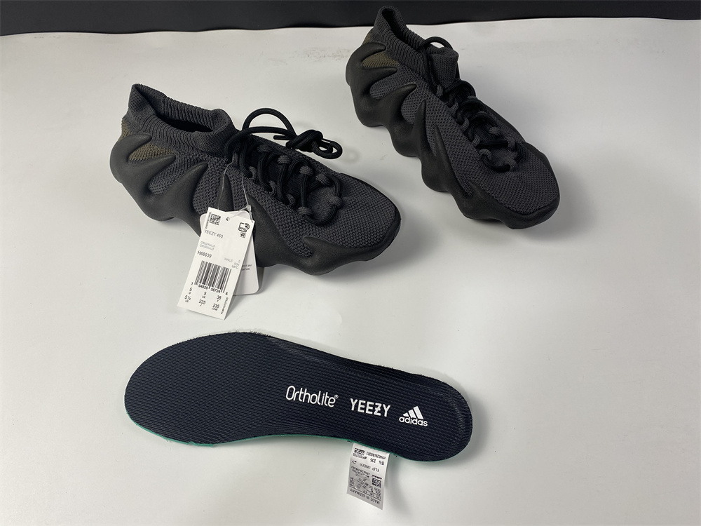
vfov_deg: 53.1
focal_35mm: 26
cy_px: 263
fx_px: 527
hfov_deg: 67.3
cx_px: 350
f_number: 1.8
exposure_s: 1/100
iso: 50
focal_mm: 4.25
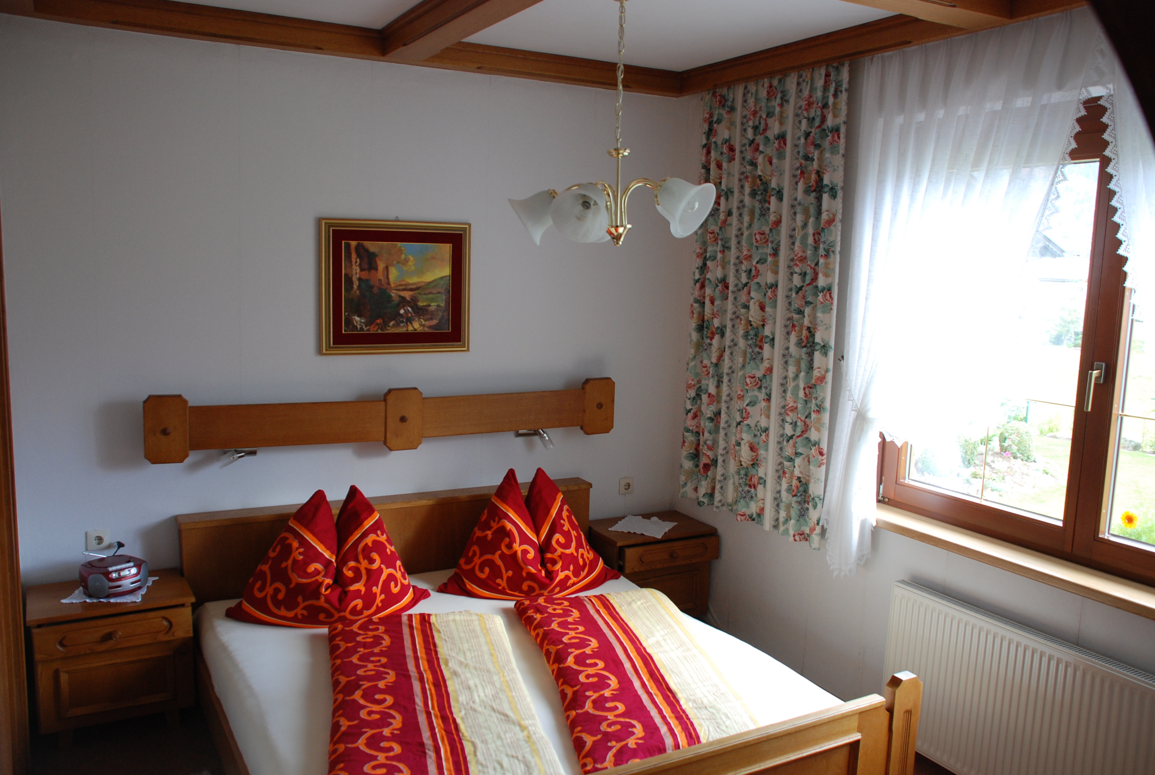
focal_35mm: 30
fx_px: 964
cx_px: 578
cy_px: 388
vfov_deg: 43.8
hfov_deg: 61.8
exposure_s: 1/60
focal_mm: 20
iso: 400
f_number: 4
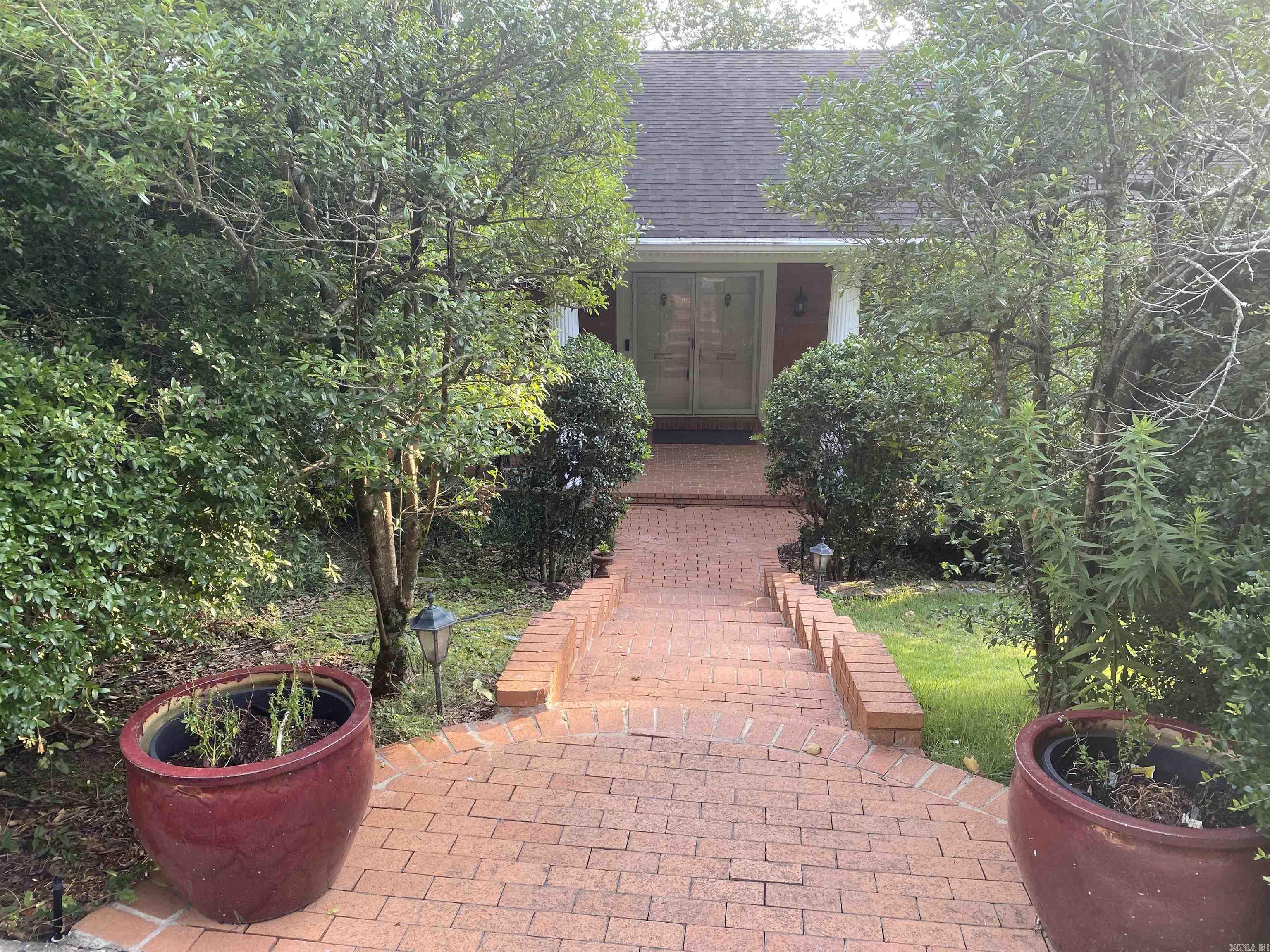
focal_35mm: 26
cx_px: 635
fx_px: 954
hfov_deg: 67.3
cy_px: 476
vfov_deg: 53.1
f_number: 1.8
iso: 40
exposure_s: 1/122
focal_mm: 4.25
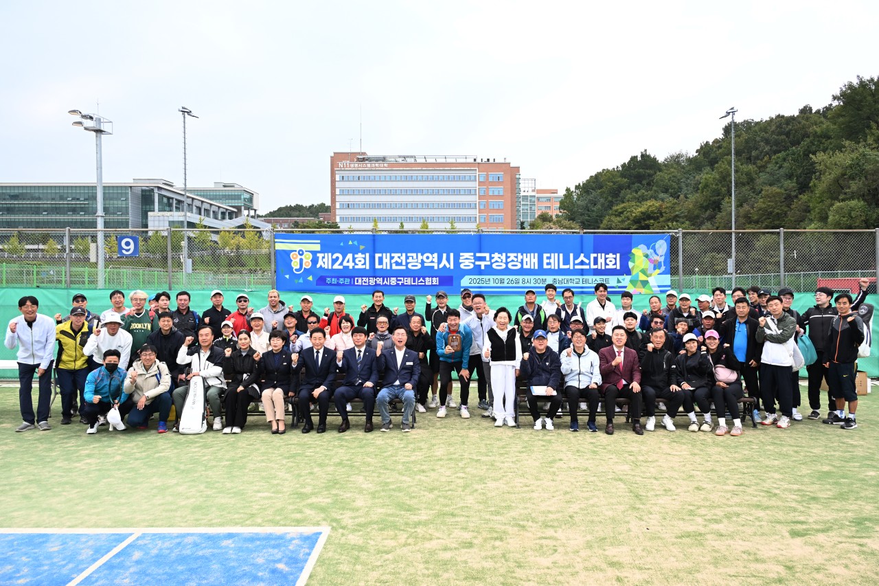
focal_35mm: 24
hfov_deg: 73.8
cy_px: 293
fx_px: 586
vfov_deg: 53.1
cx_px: 440
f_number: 6.3
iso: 1000
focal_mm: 24
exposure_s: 1/400
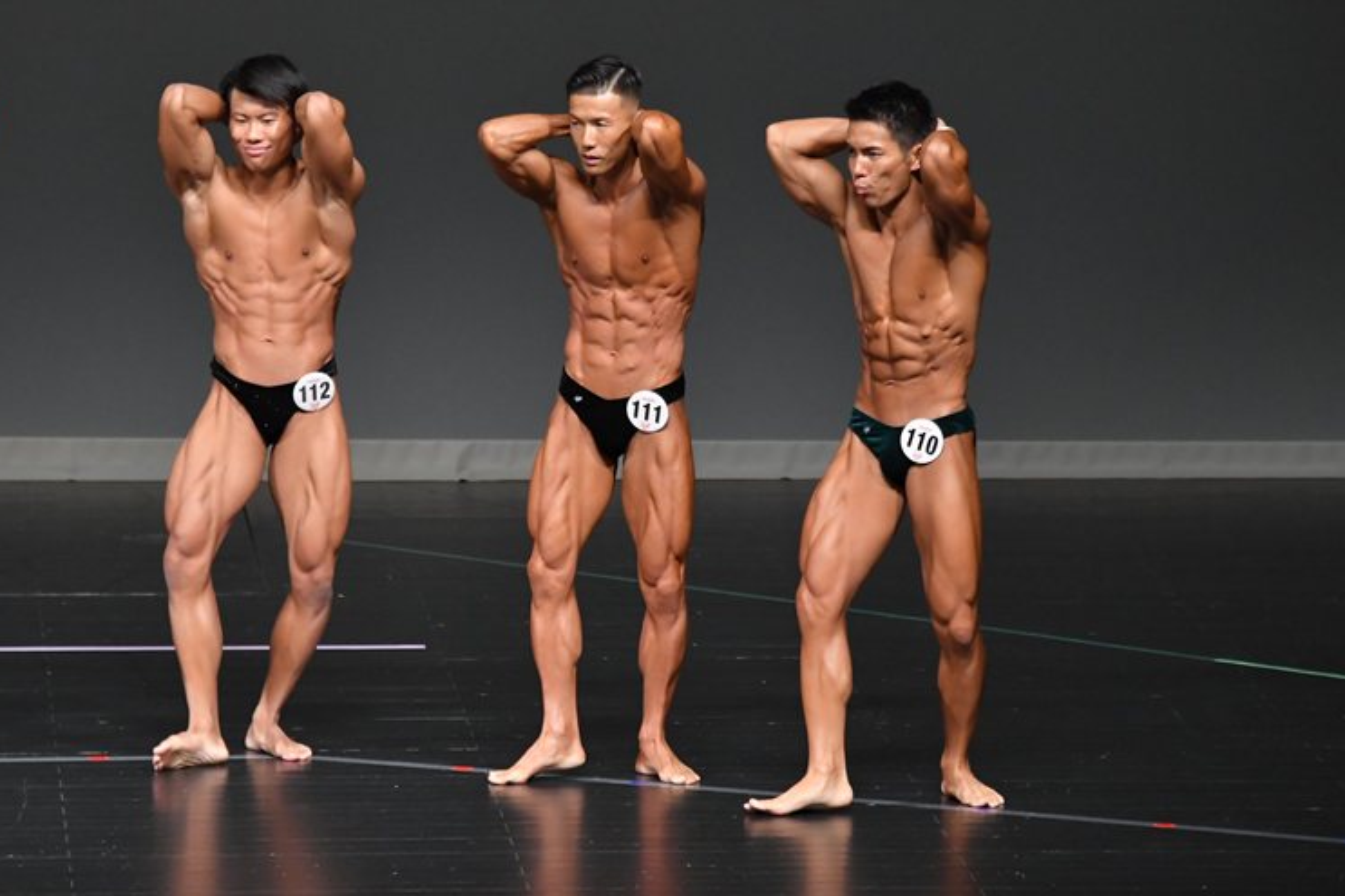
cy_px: 451
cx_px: 656
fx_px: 11691
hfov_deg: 6.6
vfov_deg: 4.4
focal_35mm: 313
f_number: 5.6
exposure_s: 1/400
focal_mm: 200
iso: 4000
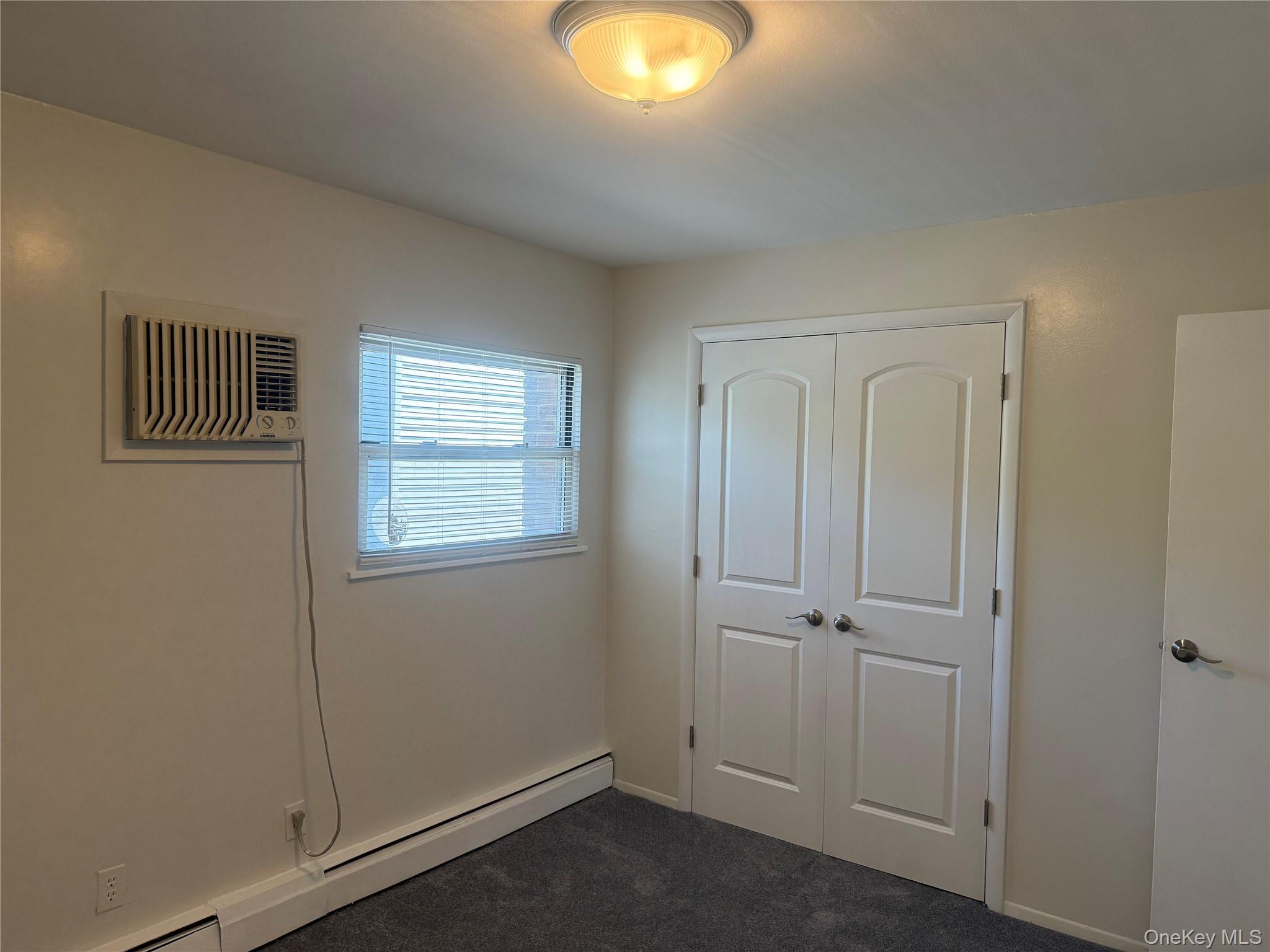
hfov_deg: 71.6
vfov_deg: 56.8
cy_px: 476
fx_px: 881
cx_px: 635
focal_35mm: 24
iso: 200
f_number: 1.78
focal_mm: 6.76
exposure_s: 1/224
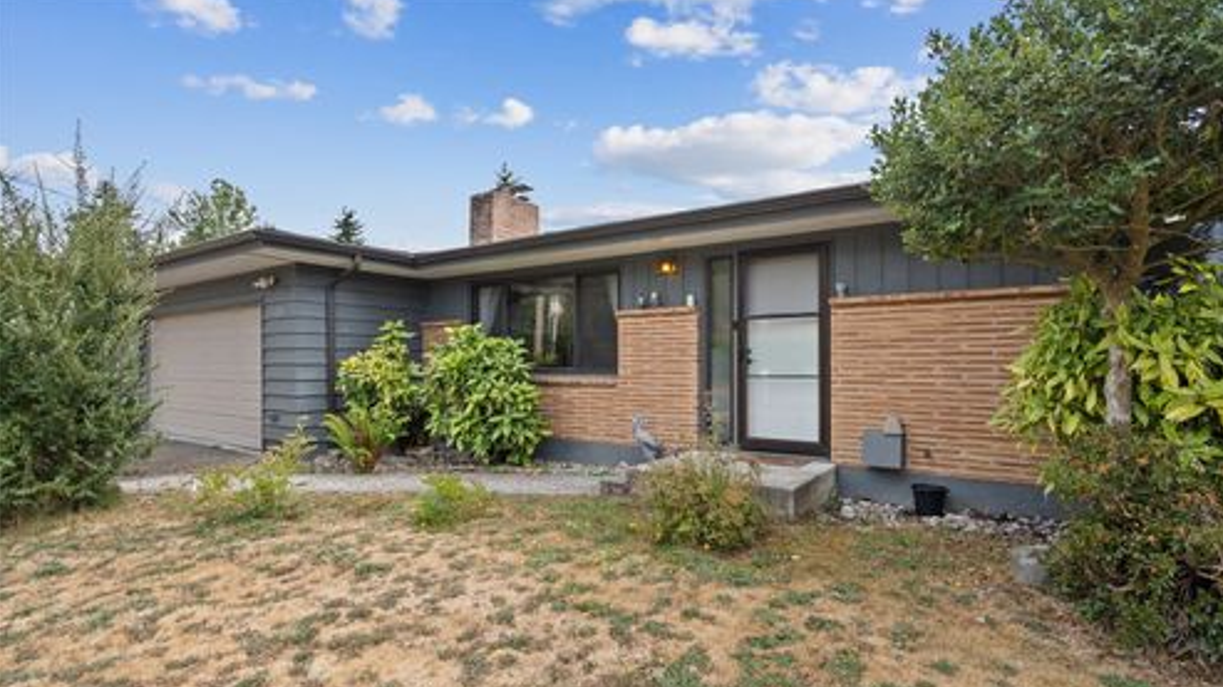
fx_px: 551
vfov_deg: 63.5
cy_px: 401
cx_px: 618
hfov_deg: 95.9
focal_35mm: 17
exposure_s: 1/125
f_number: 6.3
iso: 100
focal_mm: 16
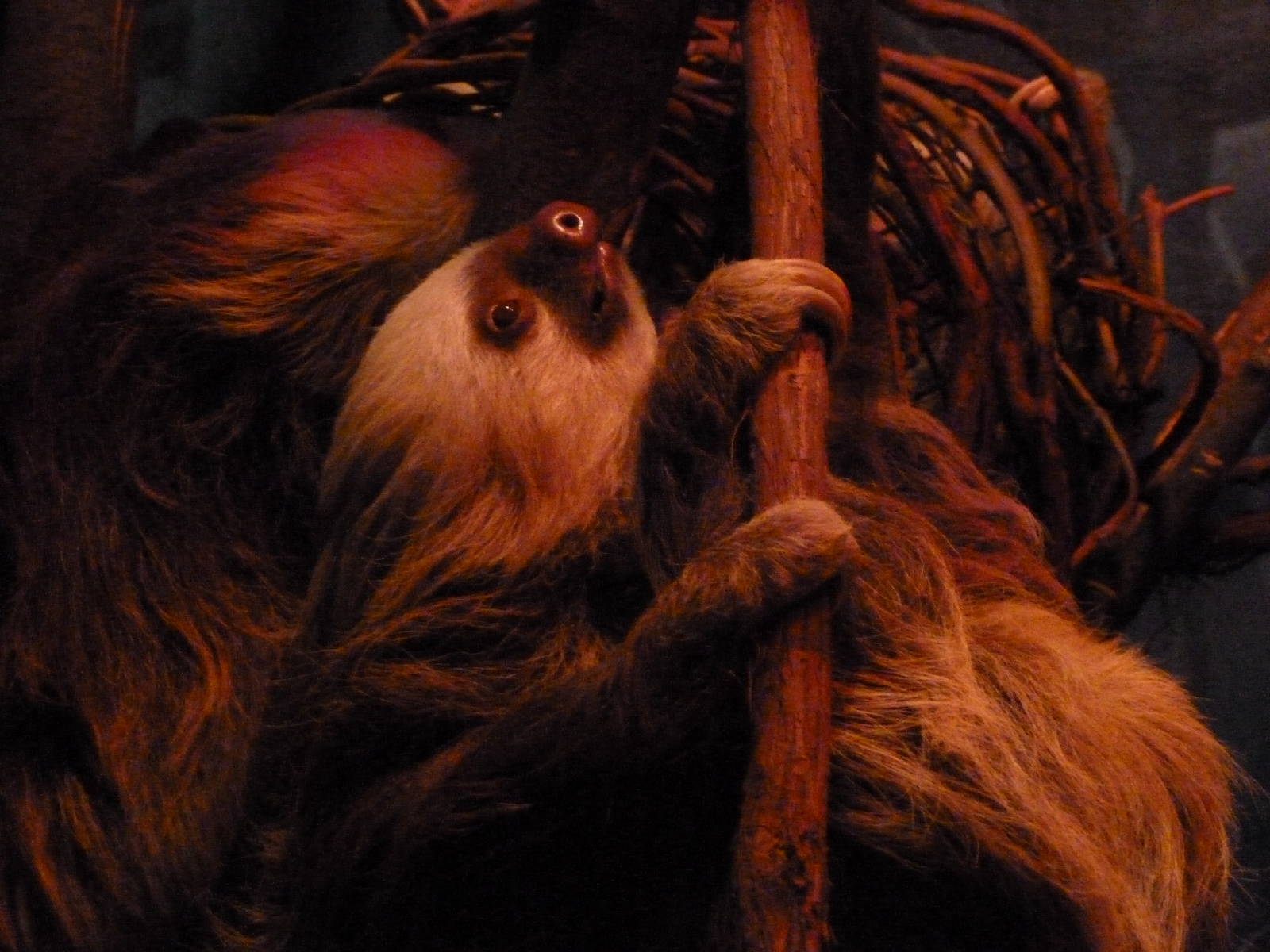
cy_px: 476
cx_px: 635
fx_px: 3706
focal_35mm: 101
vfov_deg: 14.6
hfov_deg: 19.4
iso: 1600
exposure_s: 1/15
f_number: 3.5
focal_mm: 18.2
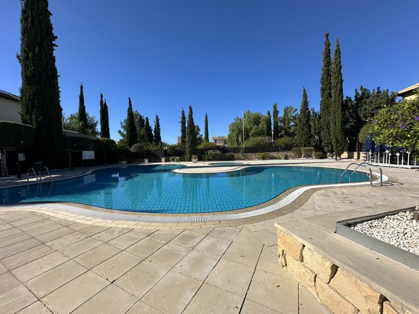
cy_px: 157
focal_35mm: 14
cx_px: 210
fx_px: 169
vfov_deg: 85.6
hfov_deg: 102.1
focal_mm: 2.22
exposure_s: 1/2398
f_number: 2.2
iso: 50
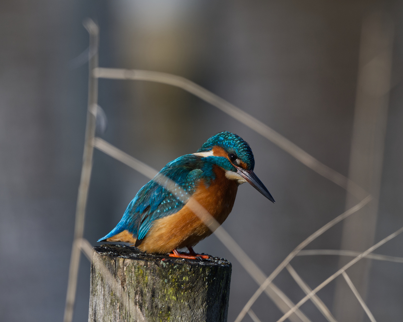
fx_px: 12127
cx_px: 236
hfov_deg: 1.9
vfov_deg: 1.5
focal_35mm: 1017
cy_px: 161
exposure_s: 1/800
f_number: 6.3
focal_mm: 600
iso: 250
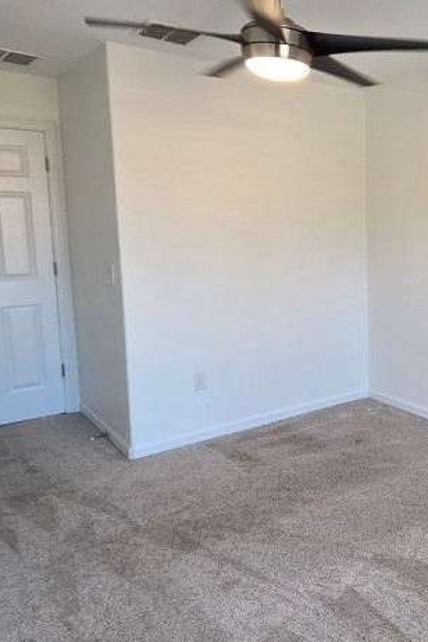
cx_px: 436
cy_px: 285
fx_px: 535
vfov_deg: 61.8
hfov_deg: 38.3
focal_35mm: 30
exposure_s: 1/60
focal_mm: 2.2
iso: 200
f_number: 1.9
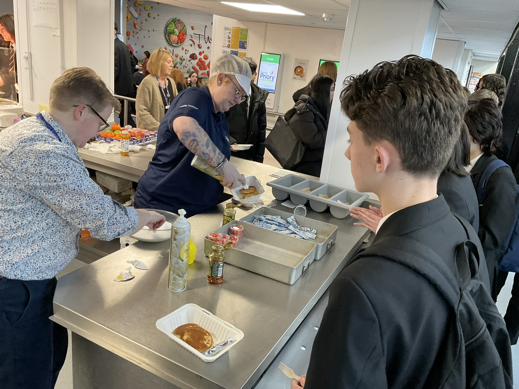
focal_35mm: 29
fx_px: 435
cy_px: 194
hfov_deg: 61.7
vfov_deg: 48.2
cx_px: 260
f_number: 1.8
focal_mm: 3
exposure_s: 1/50
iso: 100
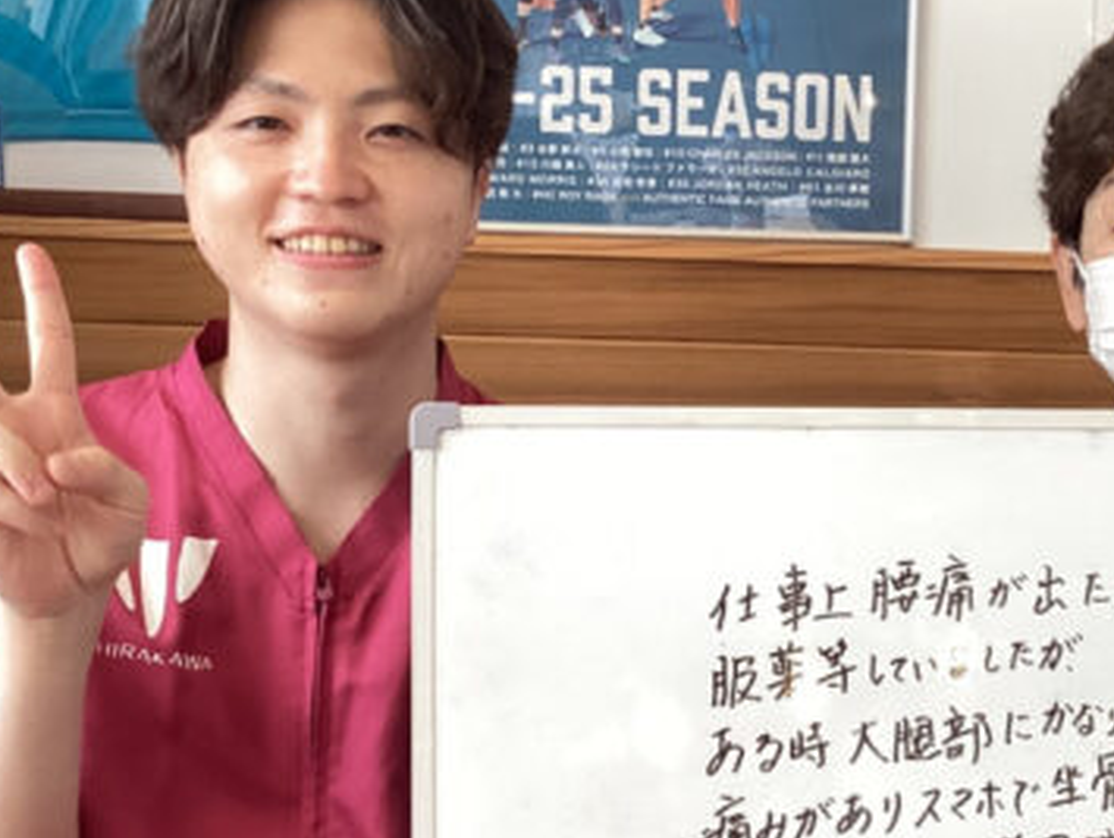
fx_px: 2158
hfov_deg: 28.7
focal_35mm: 67
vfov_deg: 21.8
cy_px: 596
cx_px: 781
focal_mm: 3.3
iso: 125
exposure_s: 1/60
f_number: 2.4
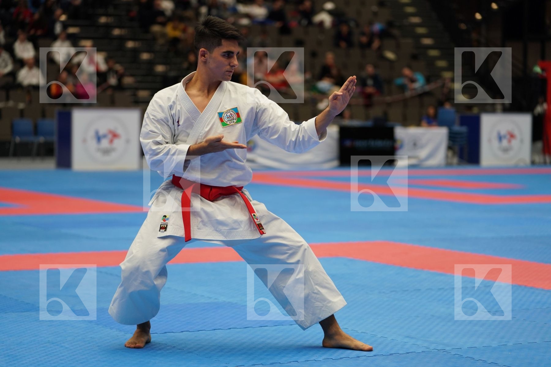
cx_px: 276
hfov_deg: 20.2
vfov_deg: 13.6
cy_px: 184
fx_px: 1546
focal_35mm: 101
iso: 1000
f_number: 2.8
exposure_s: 1/500
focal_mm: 101
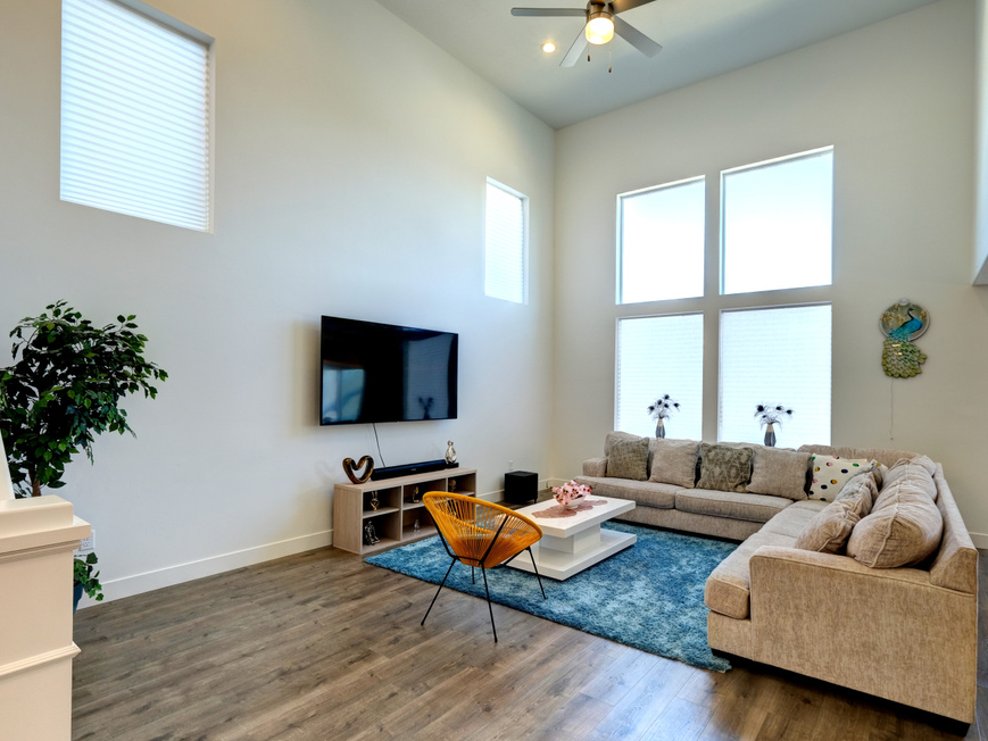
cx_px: 539
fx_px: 485
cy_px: 379
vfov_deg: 74.7
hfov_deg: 90.8
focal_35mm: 17
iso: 160
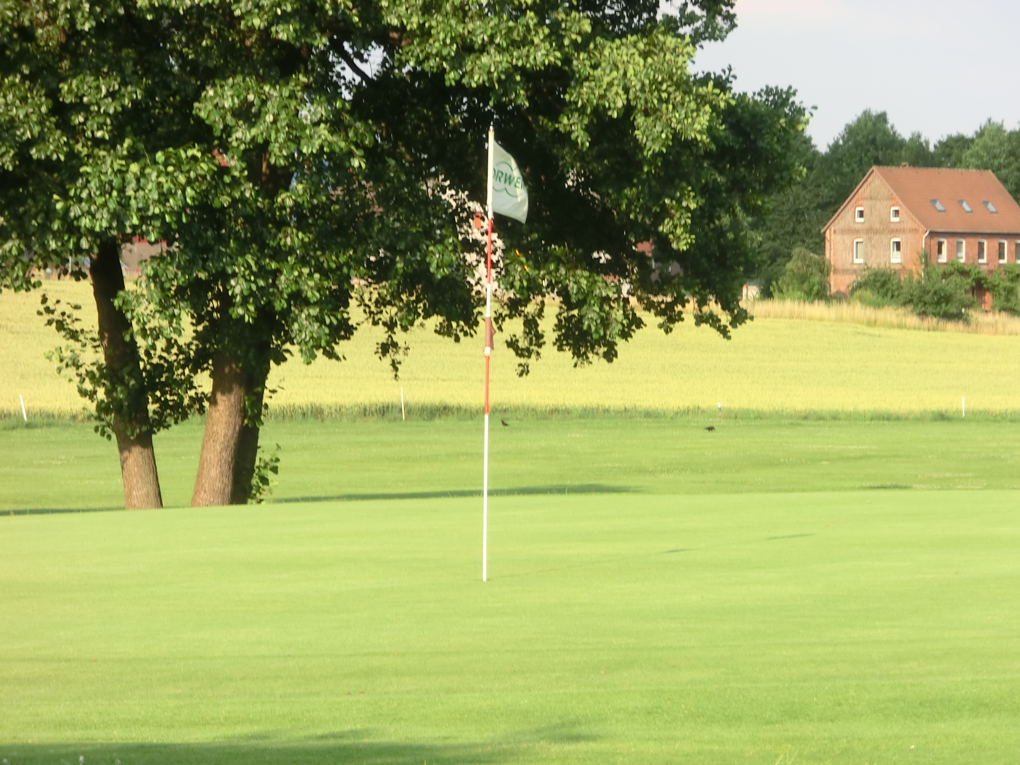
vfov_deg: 7.5
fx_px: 5834
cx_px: 510
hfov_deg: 10.0
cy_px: 382
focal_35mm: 198
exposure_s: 1/200
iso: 80
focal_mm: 35.05
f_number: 5.8
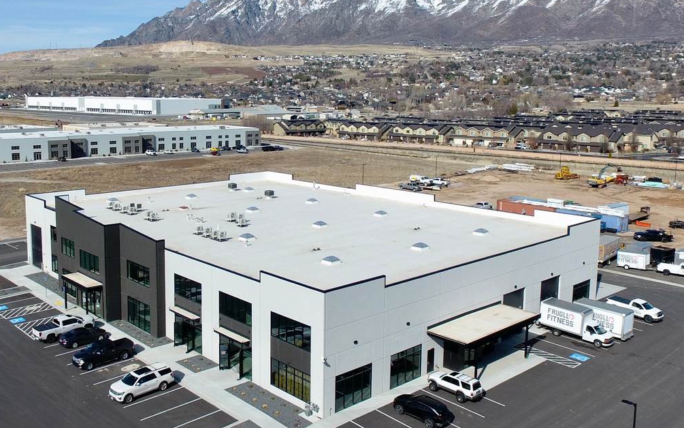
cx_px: 276
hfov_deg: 67.8
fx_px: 503
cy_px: 191
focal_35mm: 27
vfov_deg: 45.9
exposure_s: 1/1307
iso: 100
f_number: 2.8
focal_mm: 3.61
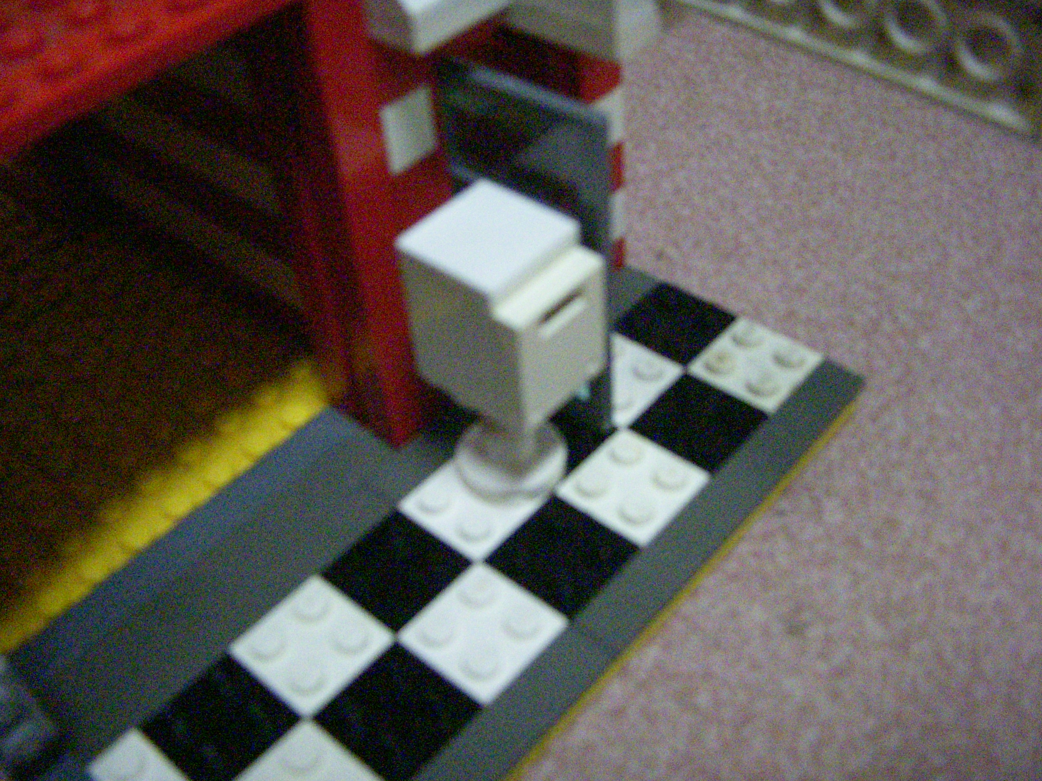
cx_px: 521
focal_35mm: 38
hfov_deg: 49.0
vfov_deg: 37.7
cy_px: 390
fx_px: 1144
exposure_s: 1/60
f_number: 3.3
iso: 1600
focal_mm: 6.3
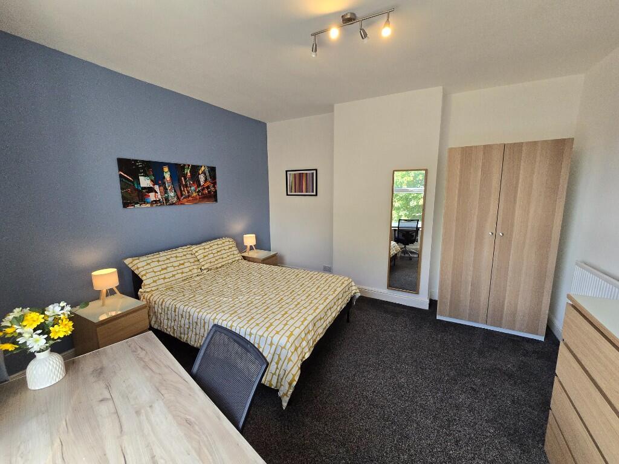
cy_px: 232
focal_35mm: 13
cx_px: 310
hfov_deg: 106.2
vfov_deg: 89.9
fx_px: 232
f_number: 2.2
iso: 320
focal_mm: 2.2
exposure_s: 1/359
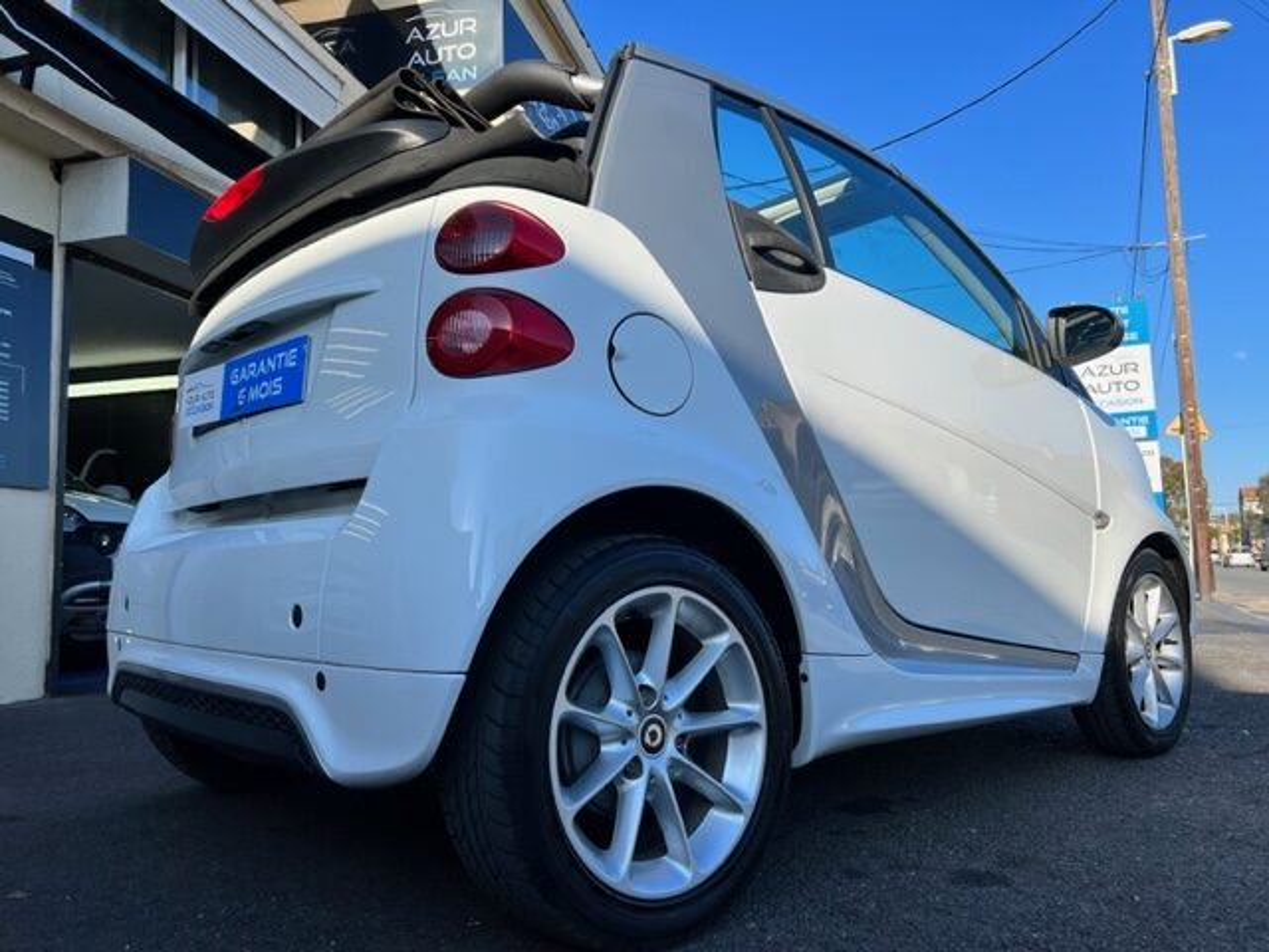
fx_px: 953
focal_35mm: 26
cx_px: 634
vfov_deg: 53.1
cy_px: 476
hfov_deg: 67.3
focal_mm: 5.7
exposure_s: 1/2571
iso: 50
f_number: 1.5
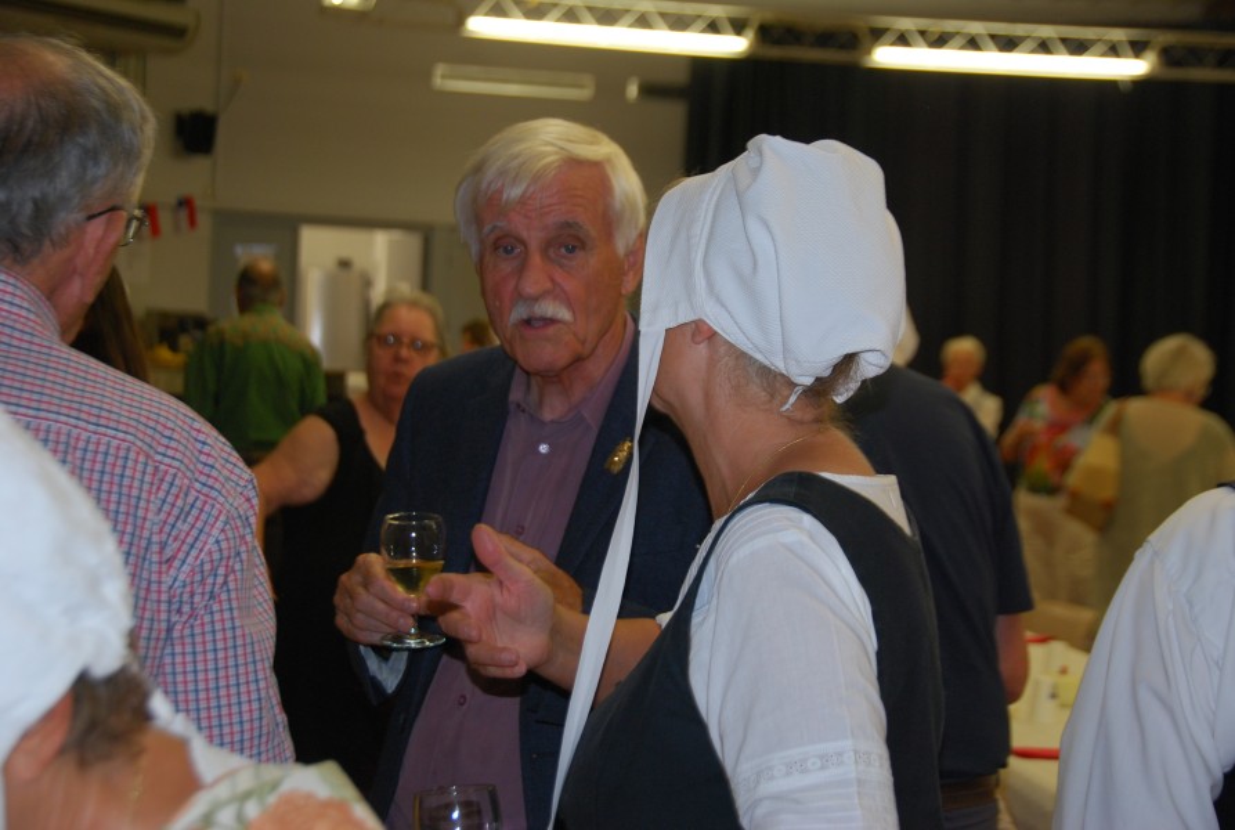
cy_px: 415
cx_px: 618
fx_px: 2579
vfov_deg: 18.3
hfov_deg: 26.9
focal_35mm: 75
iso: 400
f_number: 4.8
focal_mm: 50
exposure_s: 1/60
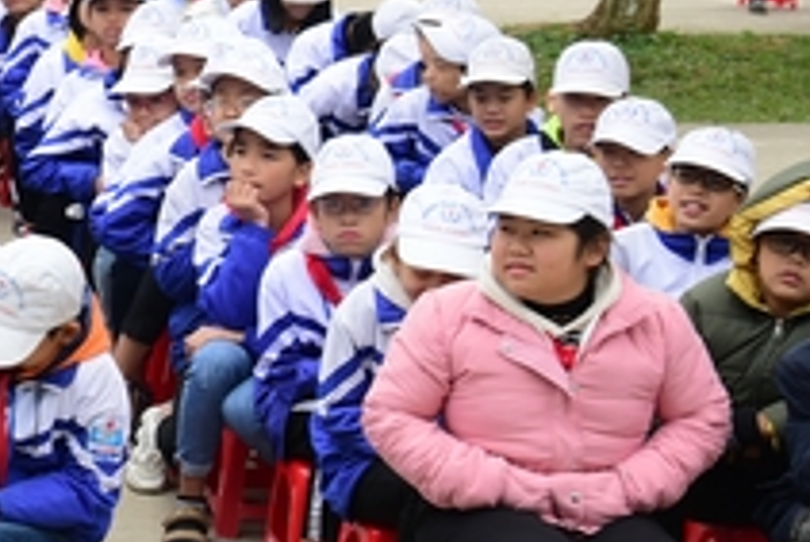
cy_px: 50
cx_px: -319
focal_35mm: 142
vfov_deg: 9.6
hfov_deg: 13.8
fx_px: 3197
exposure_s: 1/100
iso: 320
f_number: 6.3
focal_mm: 46
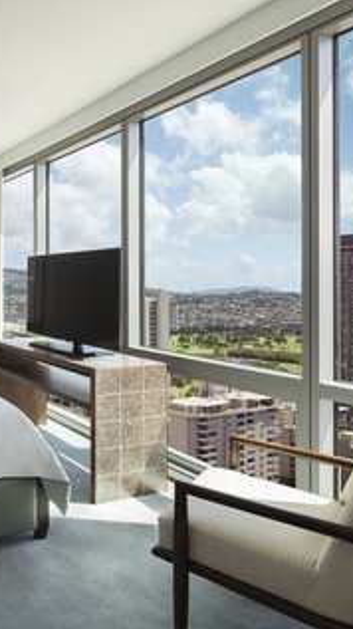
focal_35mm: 27
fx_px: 450
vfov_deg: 69.9
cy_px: 314
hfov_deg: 34.9
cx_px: -61
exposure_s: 1/10
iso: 100
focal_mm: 17
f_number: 11
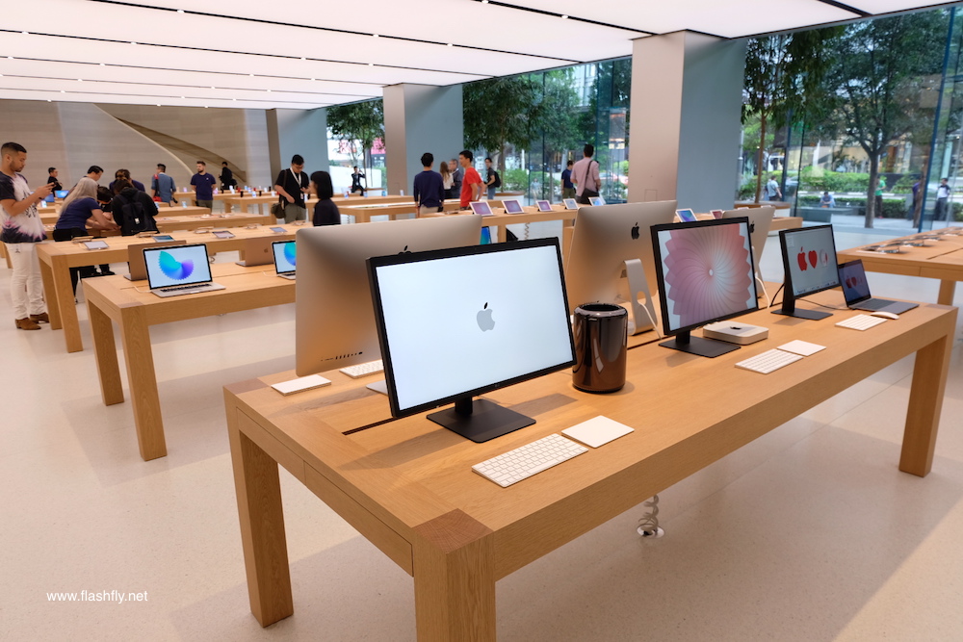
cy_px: 321
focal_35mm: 24
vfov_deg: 53.1
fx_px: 642
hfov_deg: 73.7
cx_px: 482
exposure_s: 1/60
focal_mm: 16
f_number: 3.5
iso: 200
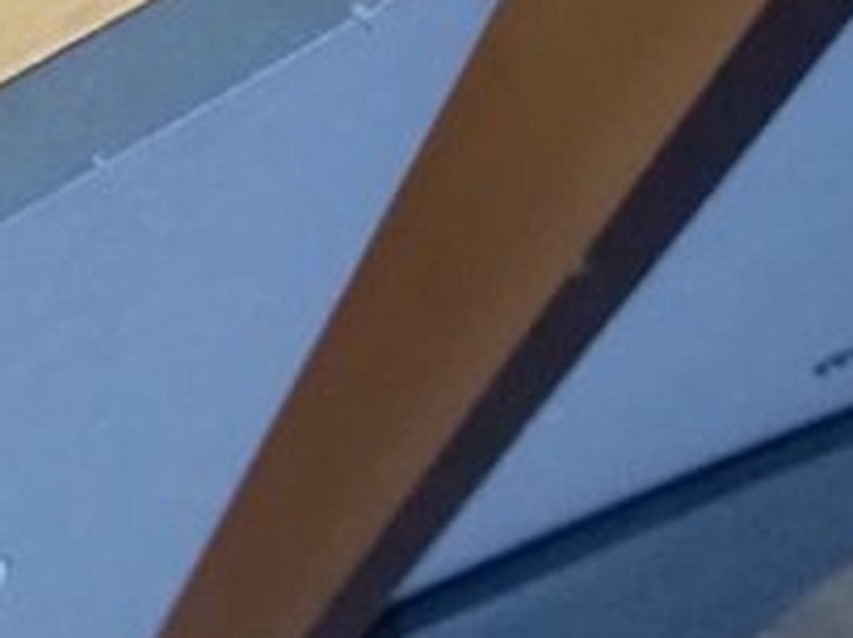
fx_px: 3226
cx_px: 160
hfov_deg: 15.0
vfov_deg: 10.3
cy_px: -680
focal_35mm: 131
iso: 548
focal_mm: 3.52
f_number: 2
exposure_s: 1/33.3
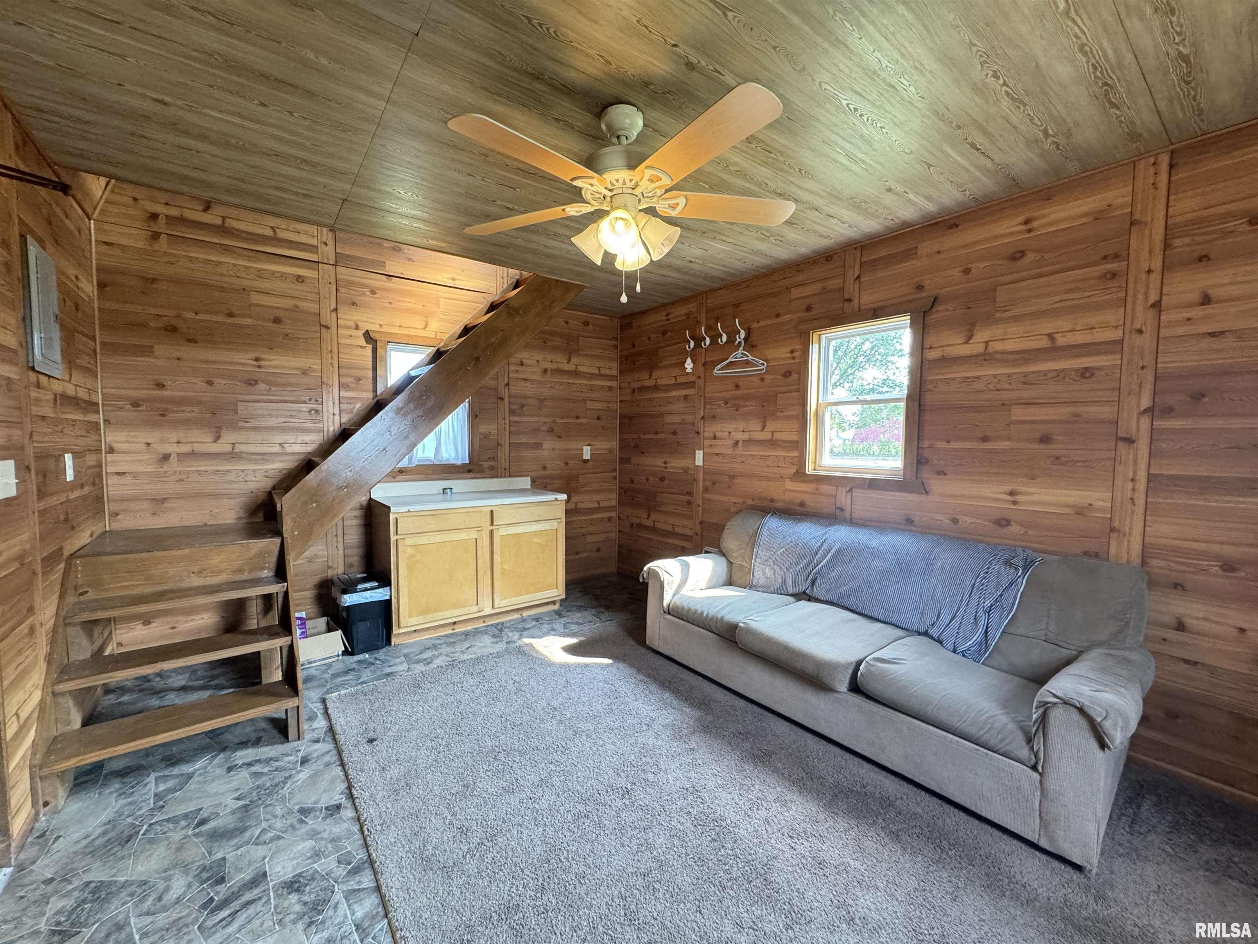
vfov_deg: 85.7
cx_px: 629
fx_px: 509
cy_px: 472
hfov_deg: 102.1
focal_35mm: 14
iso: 320
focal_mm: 2.22
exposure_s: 1/99
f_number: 2.2
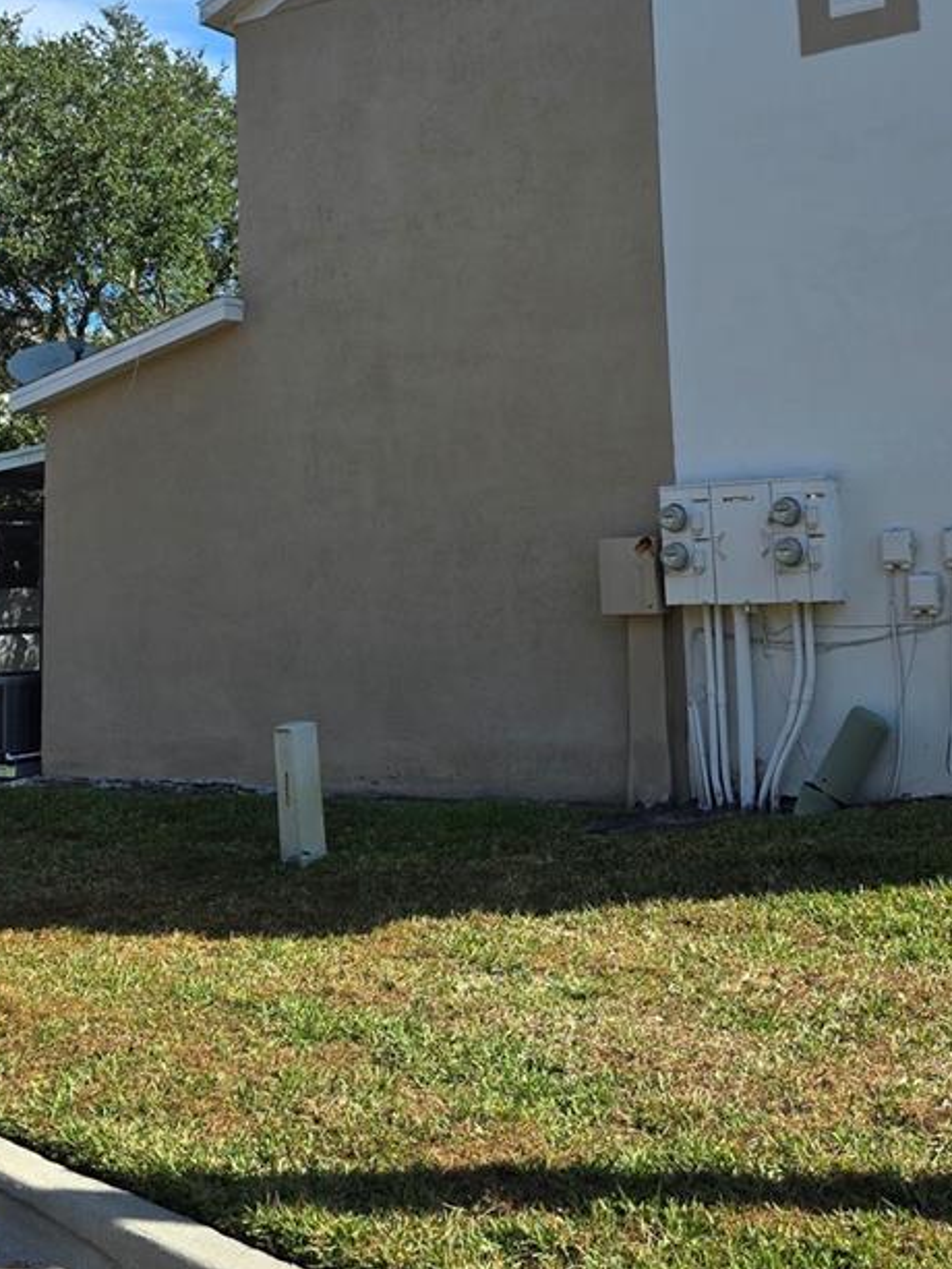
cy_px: 296
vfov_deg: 40.7
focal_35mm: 45
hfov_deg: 32.2
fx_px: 1650
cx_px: 507
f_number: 1.7
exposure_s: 1/662
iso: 12
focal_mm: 6.3
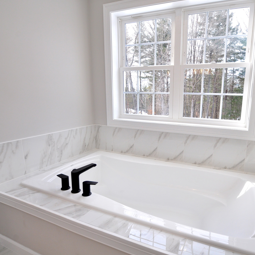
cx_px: 164
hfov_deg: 73.2
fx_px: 167
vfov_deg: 74.8
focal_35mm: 20
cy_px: 129
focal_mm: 10
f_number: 7.1
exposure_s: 1/100
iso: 250
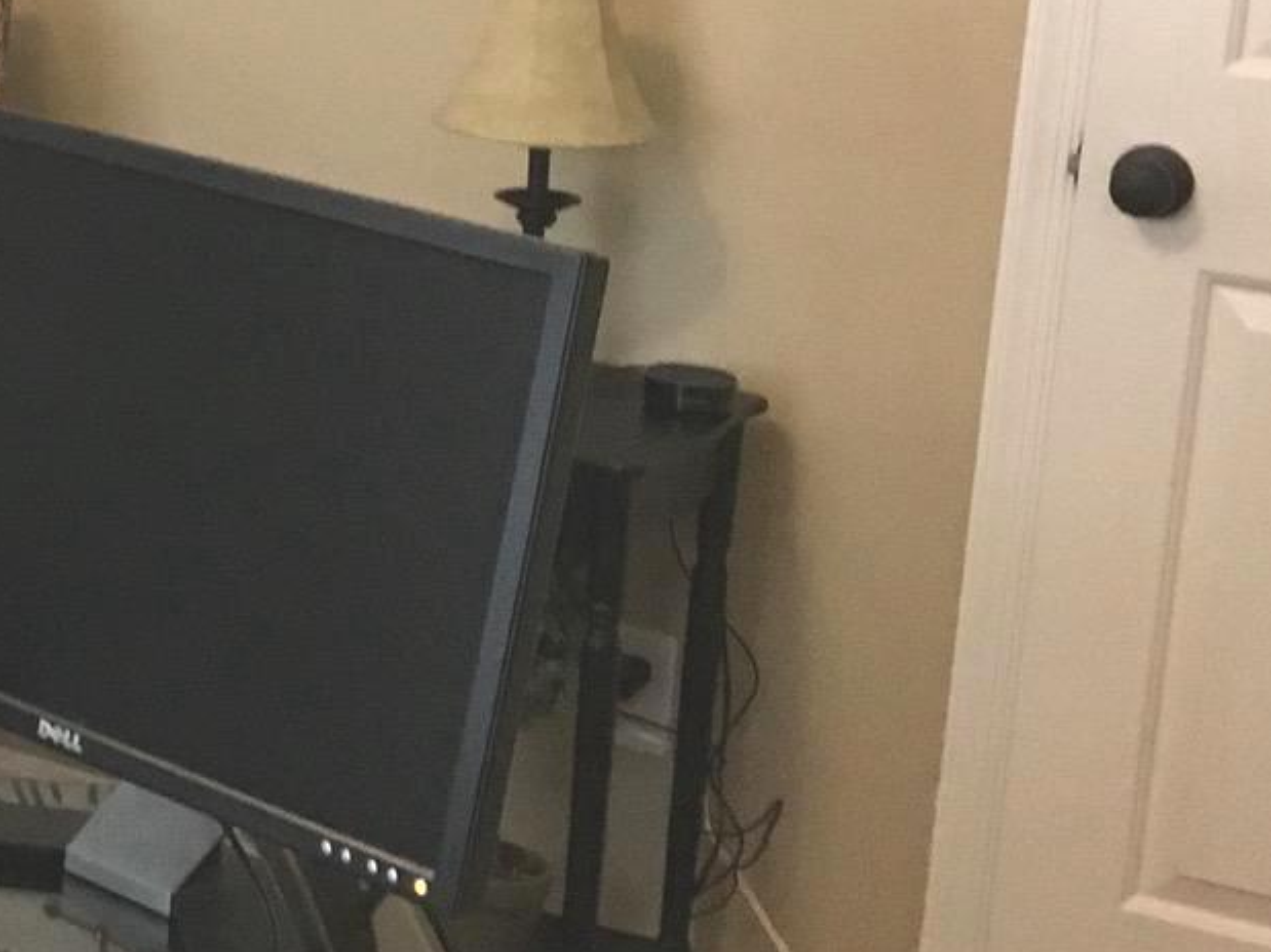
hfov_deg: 18.5
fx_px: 3524
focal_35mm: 96
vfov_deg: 15.2
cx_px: -538
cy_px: 55
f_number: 2.2
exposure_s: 1/24
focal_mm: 4.15
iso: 200
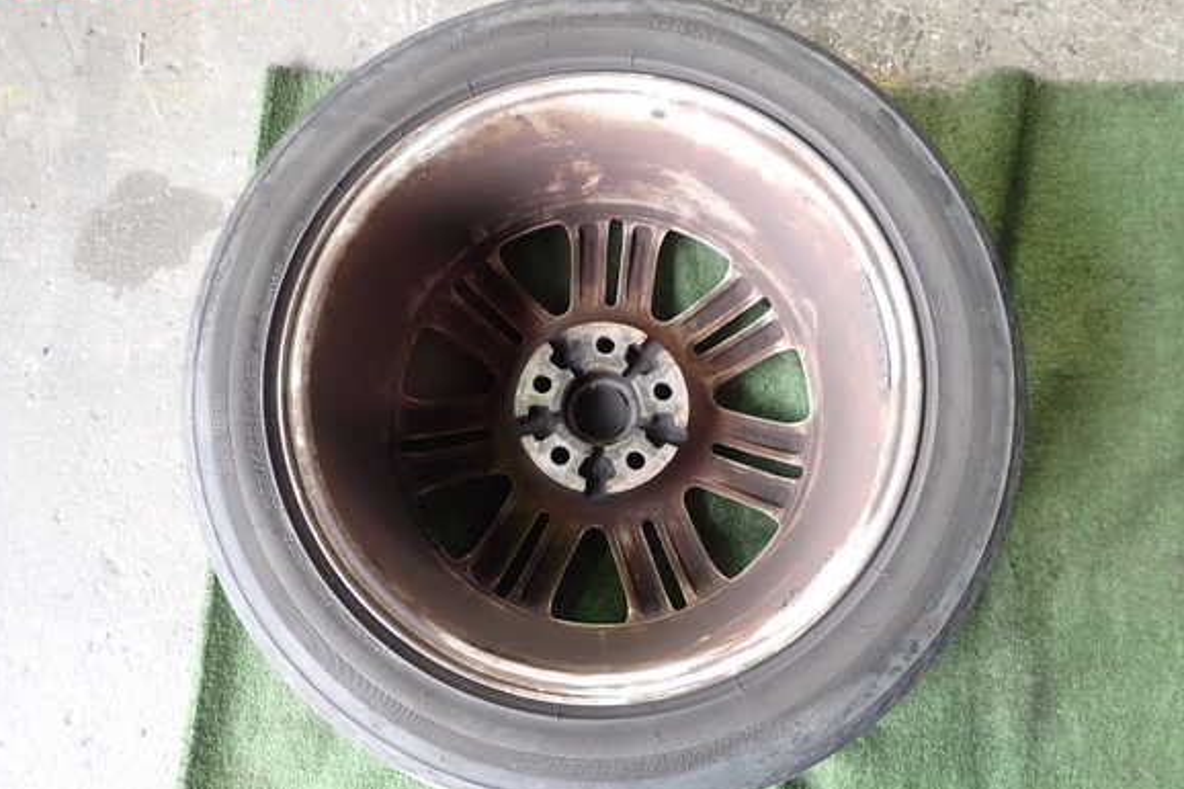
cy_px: 412
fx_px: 888
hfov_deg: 67.4
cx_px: 590
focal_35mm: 27
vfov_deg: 47.9
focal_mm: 4.5
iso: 200
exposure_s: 1/60
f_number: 2
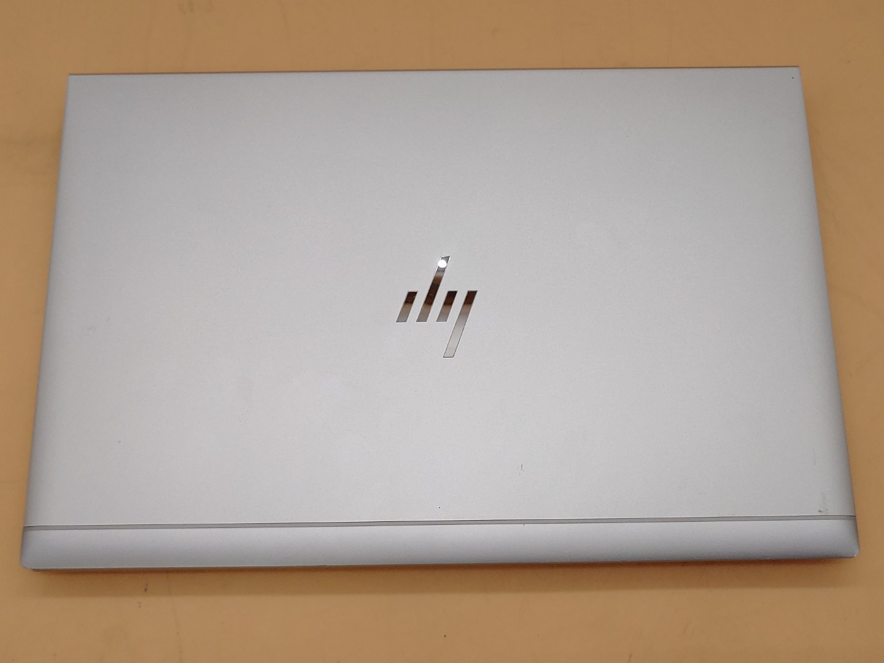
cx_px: 442
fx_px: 996
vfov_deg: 36.8
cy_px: 332
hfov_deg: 47.9
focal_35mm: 39
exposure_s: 1/310
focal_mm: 4.36
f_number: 1.8
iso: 50
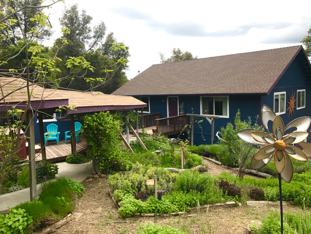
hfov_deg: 63.4
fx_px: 252
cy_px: 117
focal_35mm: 28
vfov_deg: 49.7
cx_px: 156
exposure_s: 1/1429
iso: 20
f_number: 1.8
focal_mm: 3.99
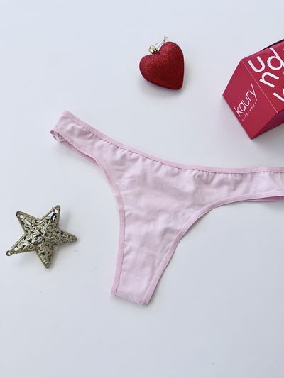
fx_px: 262
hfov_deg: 56.8
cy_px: 189
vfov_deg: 71.6
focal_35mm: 24
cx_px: 142
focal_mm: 6.76
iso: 80
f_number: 1.78
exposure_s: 1/3759
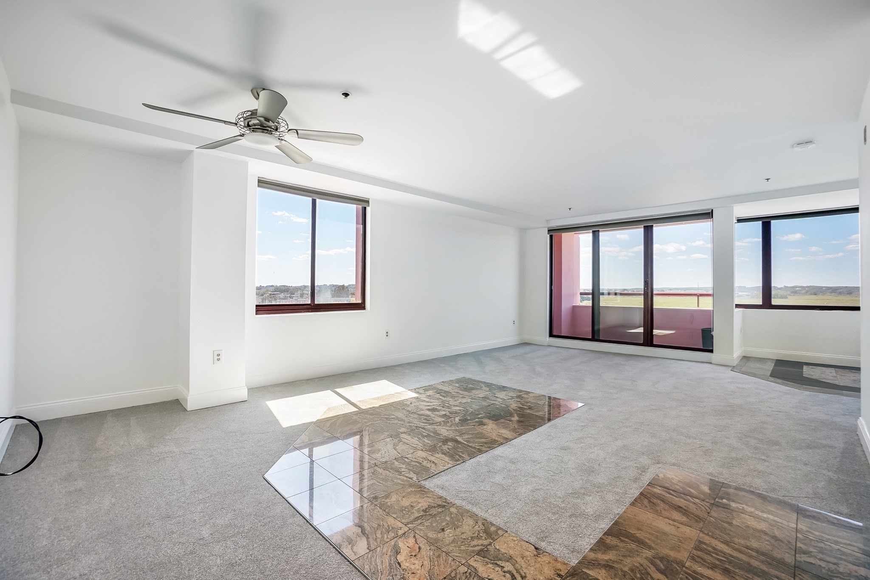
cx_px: 435
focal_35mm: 15
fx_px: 363
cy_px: 290
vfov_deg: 77.3
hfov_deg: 100.4
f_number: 6.3
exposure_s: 1/80
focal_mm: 10
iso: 500
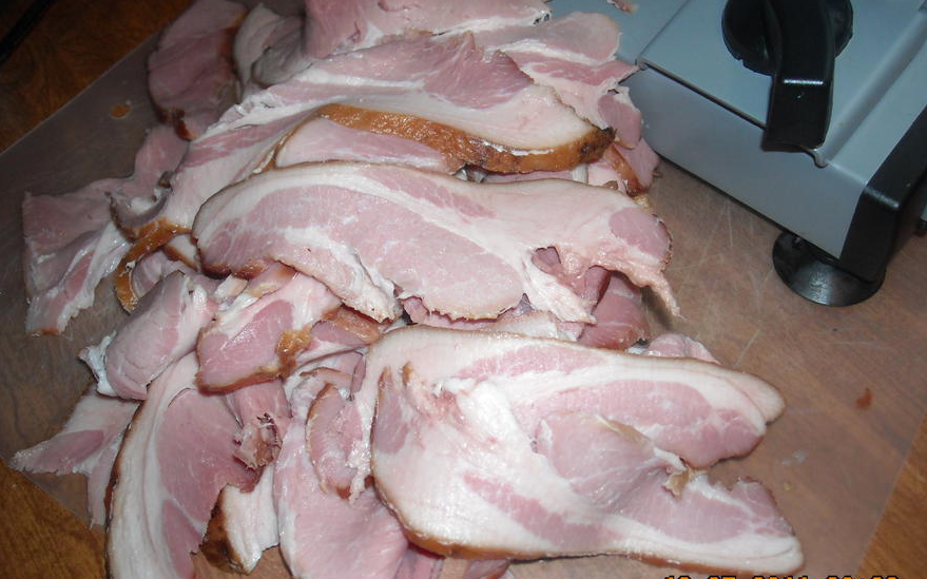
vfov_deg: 33.6
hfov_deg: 51.6
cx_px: 465
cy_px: 307
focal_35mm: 38
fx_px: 960
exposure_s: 1/60
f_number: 2.8
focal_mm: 5.7
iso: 200
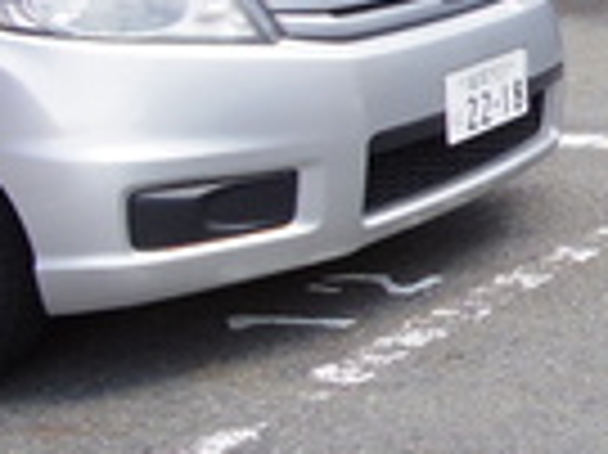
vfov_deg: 15.9
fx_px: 1544
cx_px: 1527
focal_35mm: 88
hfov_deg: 13.9
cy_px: -133
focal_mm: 3.8
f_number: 4.5
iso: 200
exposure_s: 1/200
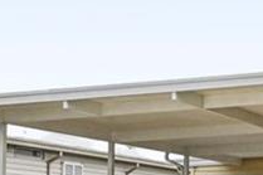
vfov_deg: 12.6
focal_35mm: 107
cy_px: 178
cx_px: 479
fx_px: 781
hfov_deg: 16.1
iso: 400
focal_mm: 14
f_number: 8
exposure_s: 1/1600
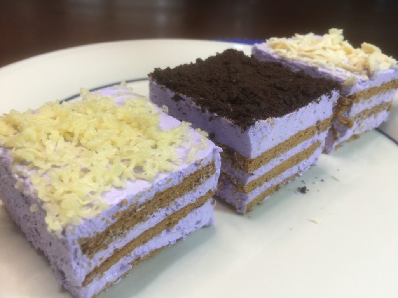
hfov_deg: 61.7
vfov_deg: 48.2
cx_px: 199
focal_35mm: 29
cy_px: 149
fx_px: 333
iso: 32
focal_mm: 4.15
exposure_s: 1/30
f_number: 2.2
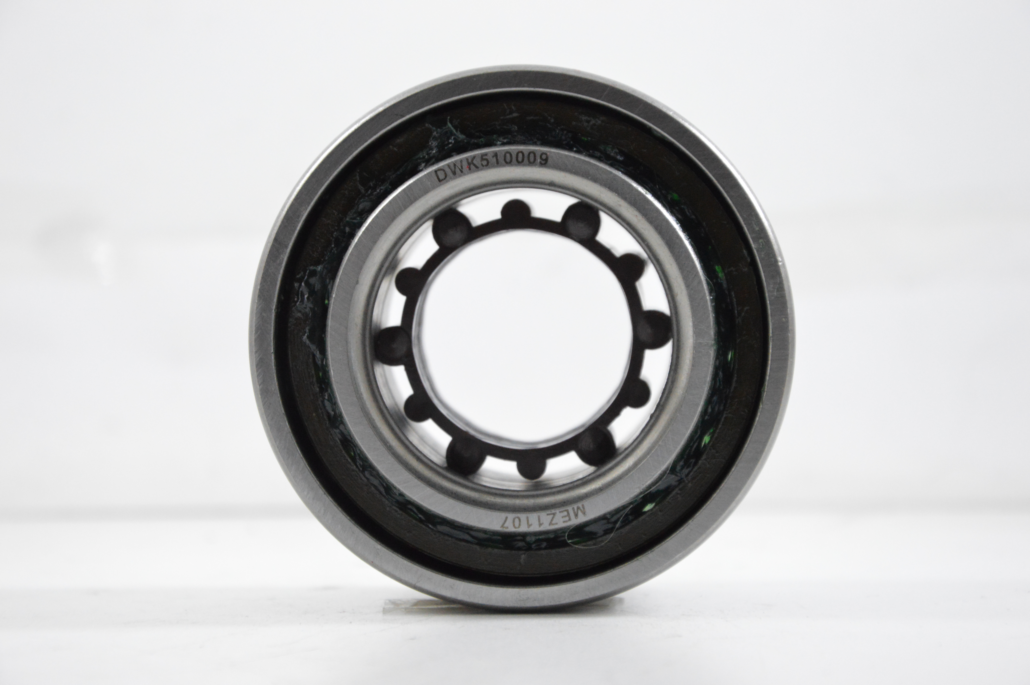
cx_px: 515
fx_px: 3645
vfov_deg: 10.7
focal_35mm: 128
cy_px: 342
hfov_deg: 16.1
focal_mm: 85
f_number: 7.1
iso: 3200
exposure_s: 1/100
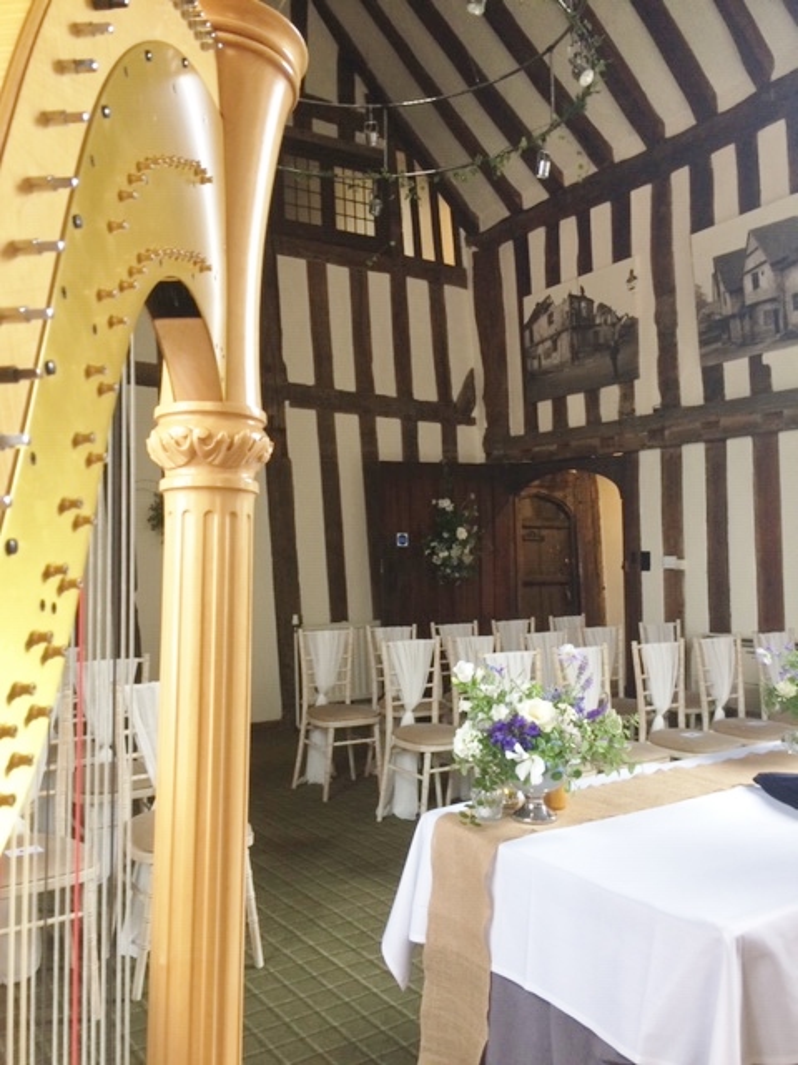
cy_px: 532
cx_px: 399
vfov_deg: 61.7
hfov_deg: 48.2
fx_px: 891
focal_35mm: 29
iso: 100
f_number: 2.2
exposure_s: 1/33
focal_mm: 4.15
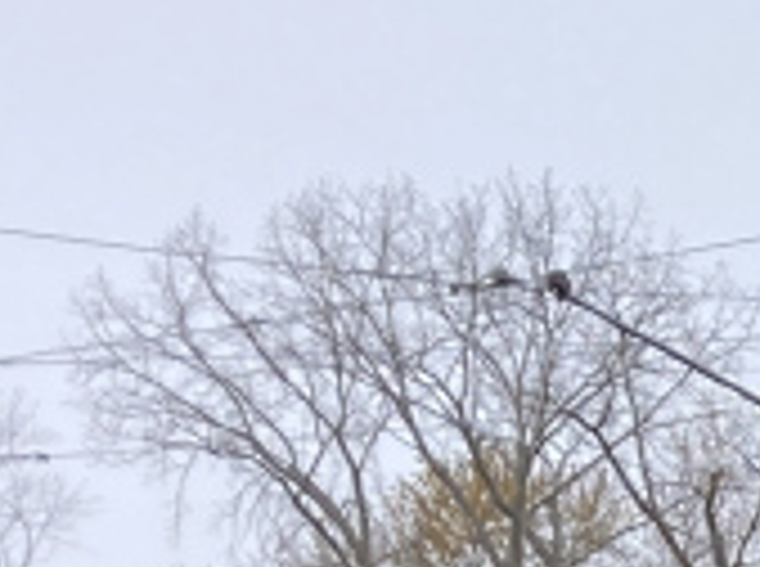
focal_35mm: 216
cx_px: 2001
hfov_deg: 8.2
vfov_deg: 6.7
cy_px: 916
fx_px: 4732
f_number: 1.8
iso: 20
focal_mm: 3.99
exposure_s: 1/511
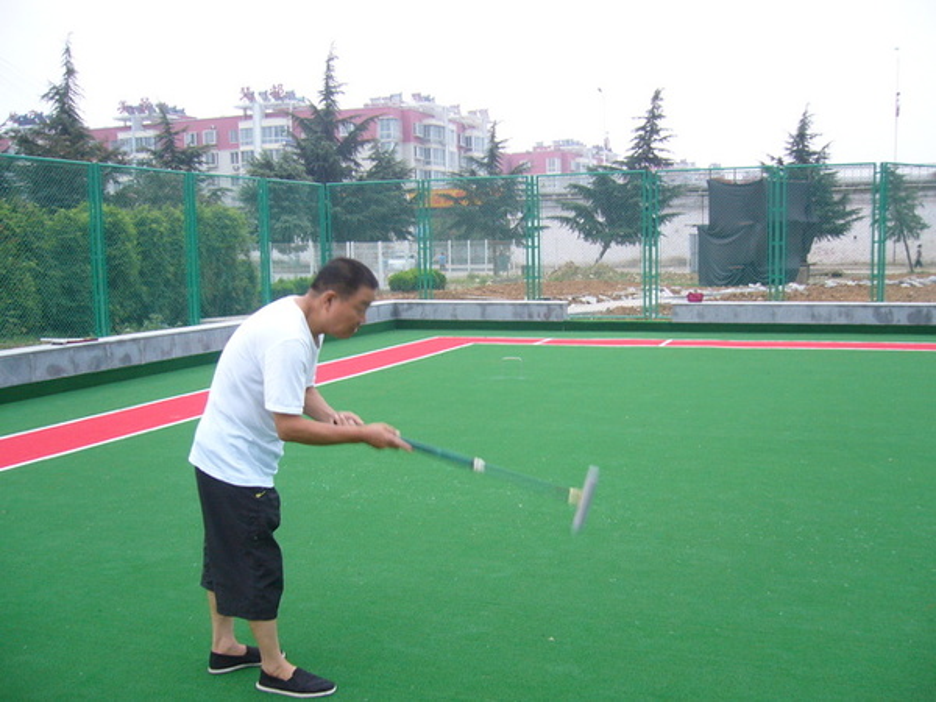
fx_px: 946
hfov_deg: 52.6
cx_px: 468
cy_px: 351
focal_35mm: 35
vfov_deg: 40.7
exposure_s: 1/13
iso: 125
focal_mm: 5.8
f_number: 2.8
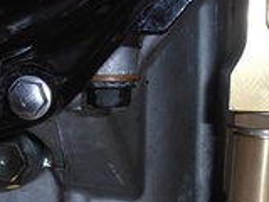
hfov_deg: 20.4
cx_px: 145
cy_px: 199
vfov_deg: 15.2
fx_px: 746
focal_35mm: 96
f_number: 3
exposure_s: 1/30
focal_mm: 4.2
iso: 125
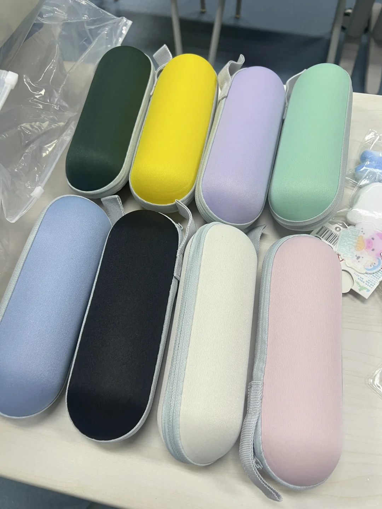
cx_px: 191
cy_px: 254
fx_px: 383
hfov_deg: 53.1
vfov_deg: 67.3
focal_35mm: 26
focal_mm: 5.7
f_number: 1.5
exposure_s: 1/50
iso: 80
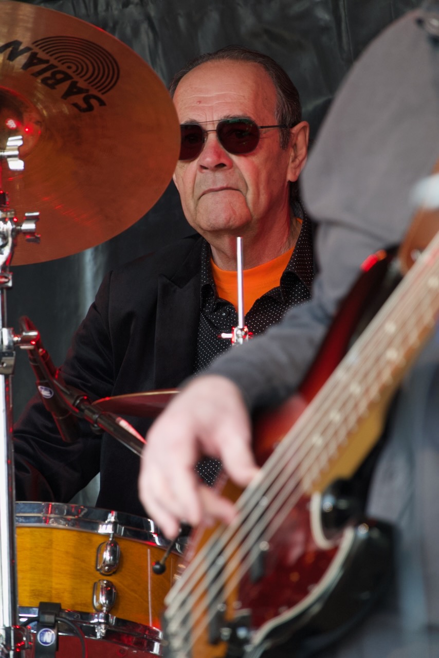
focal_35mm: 300
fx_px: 5484
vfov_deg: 6.9
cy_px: 329
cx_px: 220
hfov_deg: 4.6
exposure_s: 1/250
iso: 800
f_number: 4
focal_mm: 110.13
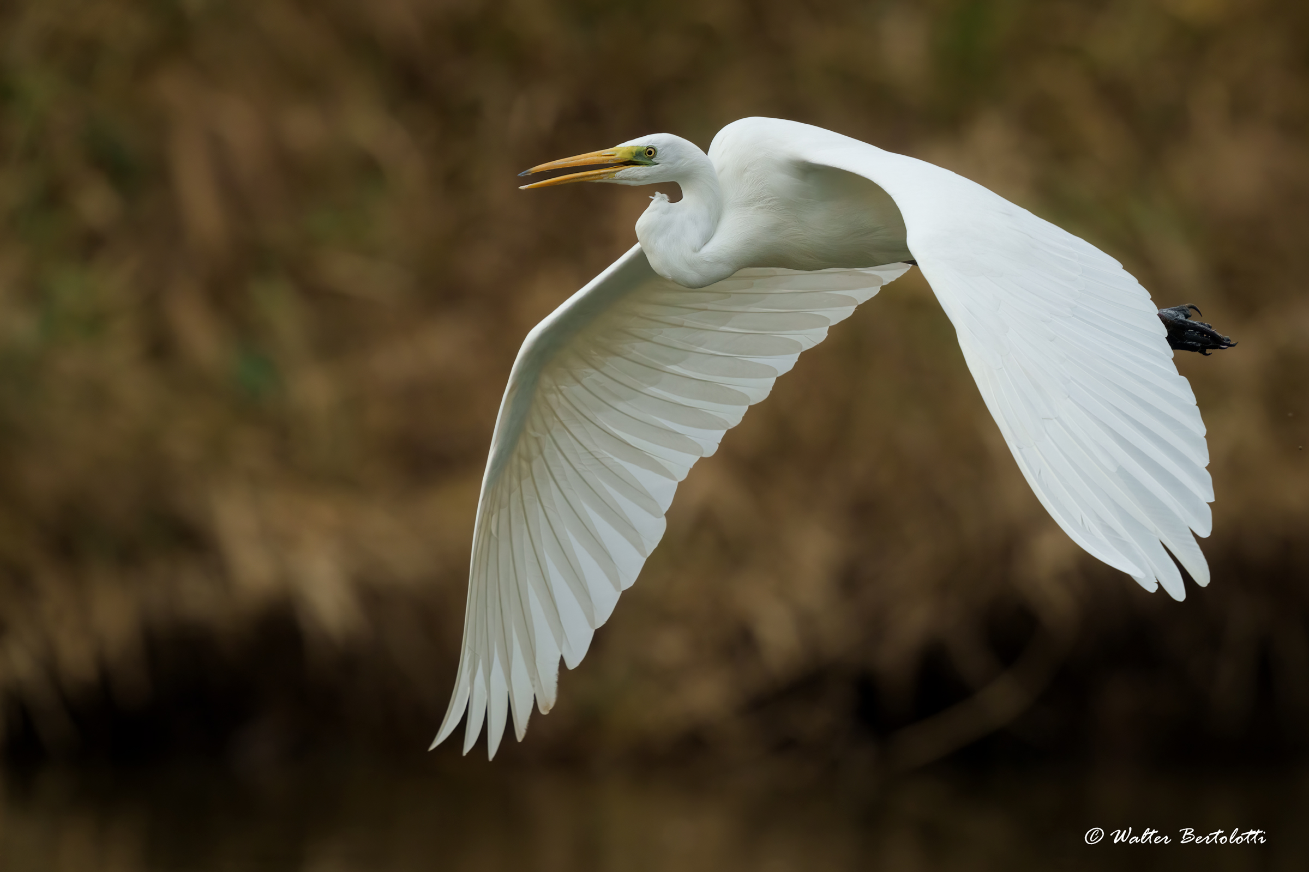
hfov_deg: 2.6
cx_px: 654
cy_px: 436
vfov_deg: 1.7
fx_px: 29087
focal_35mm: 800
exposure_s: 1/1600
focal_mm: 800
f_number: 7.1
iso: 2000
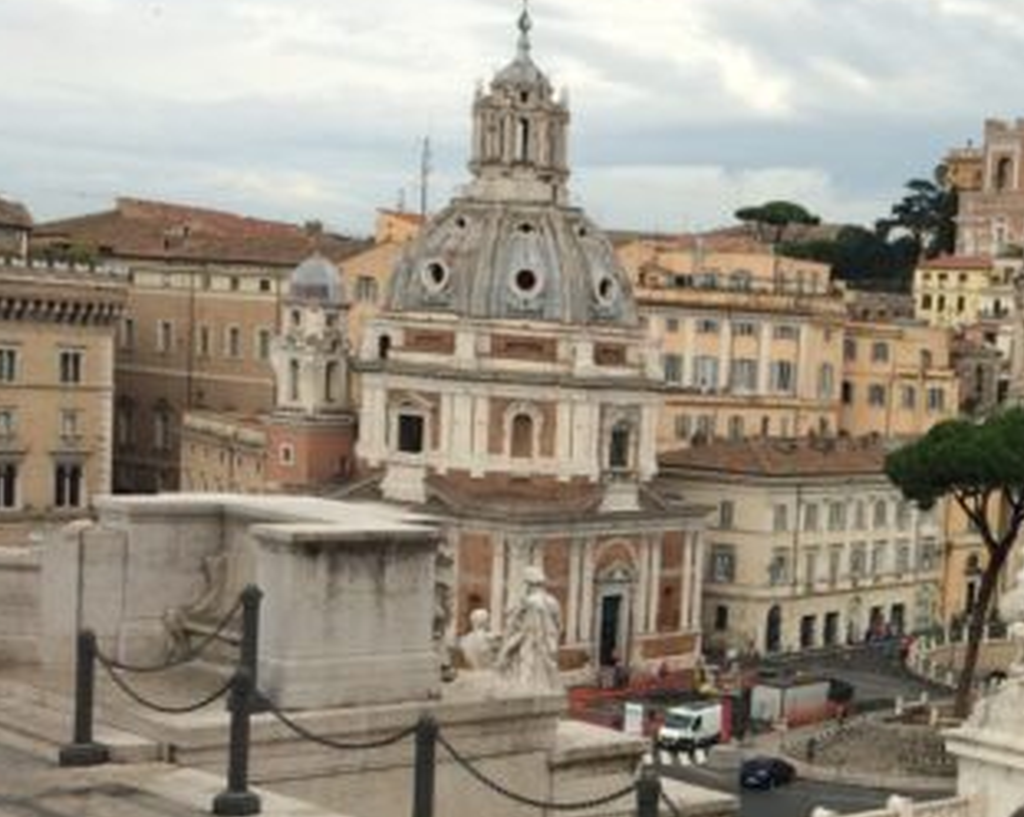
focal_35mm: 70
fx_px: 2119
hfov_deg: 26.0
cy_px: 636
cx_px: 981
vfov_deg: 21.6
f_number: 2.2
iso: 32
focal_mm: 4.15
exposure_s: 1/1786
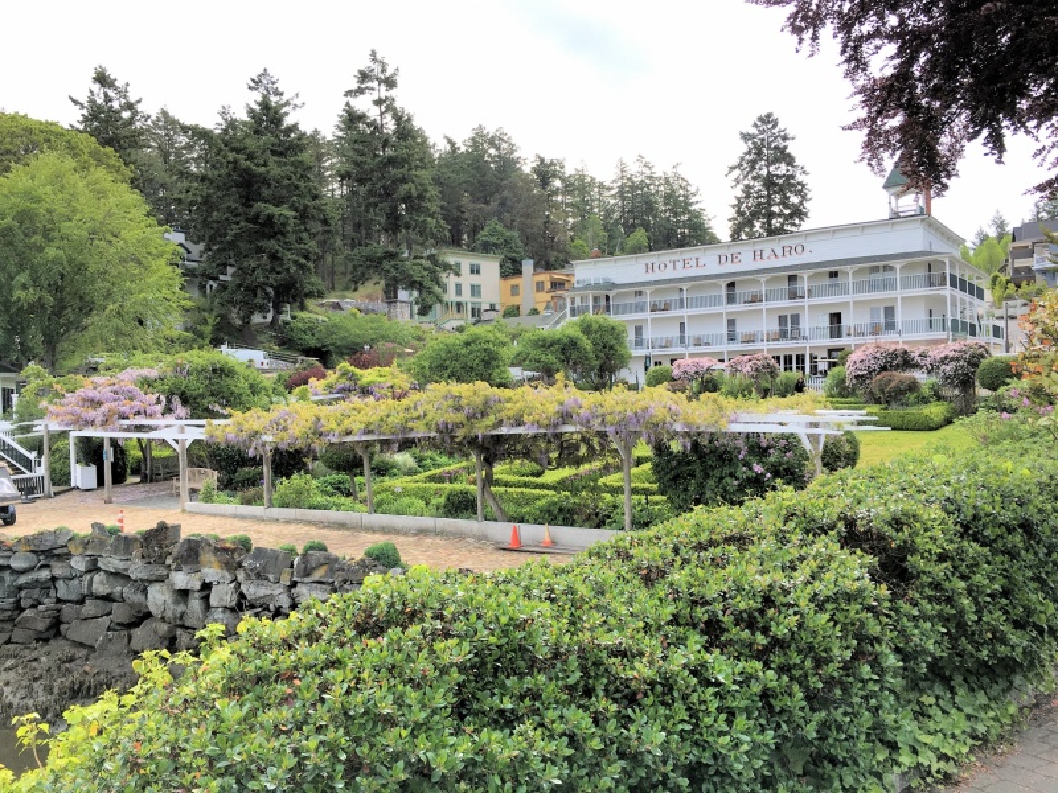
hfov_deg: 61.7
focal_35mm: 29
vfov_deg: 48.2
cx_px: 529
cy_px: 396
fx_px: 886
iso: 25
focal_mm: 4.15
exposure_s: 1/761
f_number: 2.2
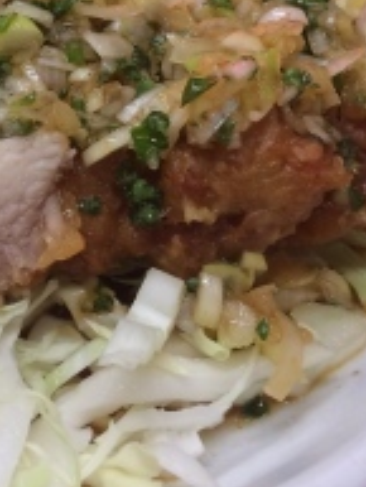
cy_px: -8
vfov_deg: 24.7
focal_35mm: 75
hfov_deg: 18.6
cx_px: -77
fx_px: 1056
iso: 50
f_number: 2.2
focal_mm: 4.15
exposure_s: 1/30
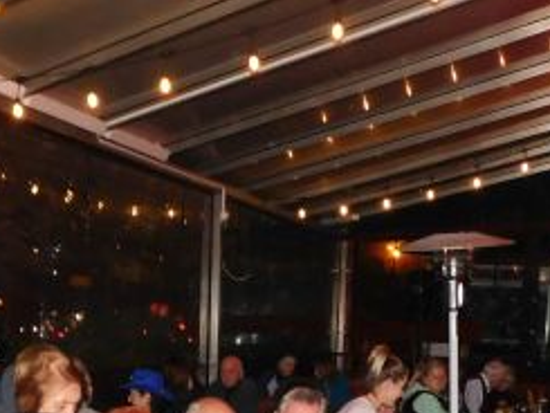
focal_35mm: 60
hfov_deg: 31.9
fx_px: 954
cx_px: 186
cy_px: 429
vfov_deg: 23.3
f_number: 3
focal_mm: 4
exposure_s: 1/30
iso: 320
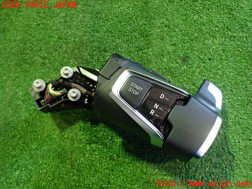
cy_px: 94
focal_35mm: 30
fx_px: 218
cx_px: 126
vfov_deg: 46.8
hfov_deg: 60.0
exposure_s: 1/50
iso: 800
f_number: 2.3
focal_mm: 5.4
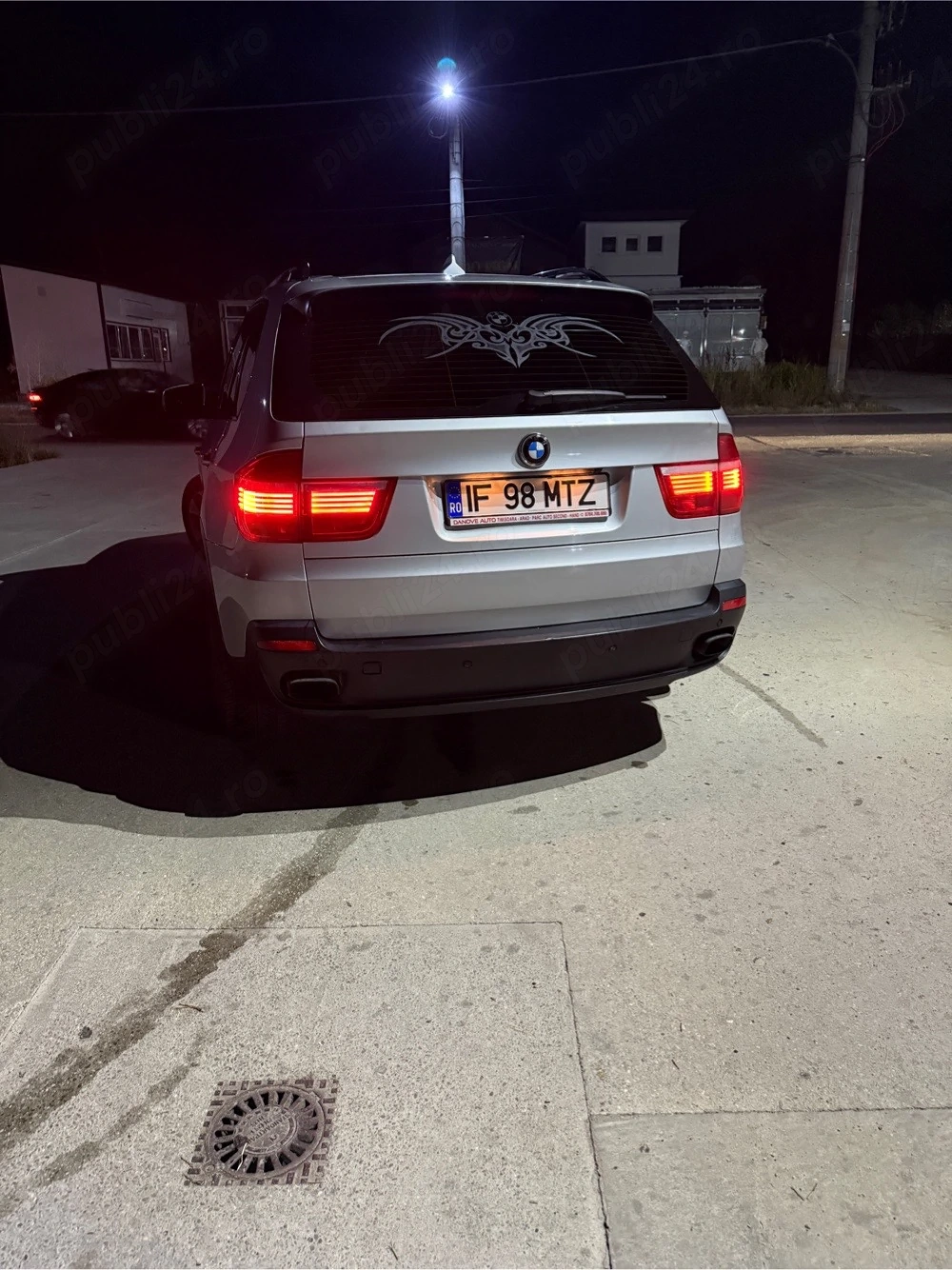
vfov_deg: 71.6
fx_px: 880
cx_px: 476
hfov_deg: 56.8
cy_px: 635
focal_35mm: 24
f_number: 1.78
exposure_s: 1/33
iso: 1000
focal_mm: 6.76
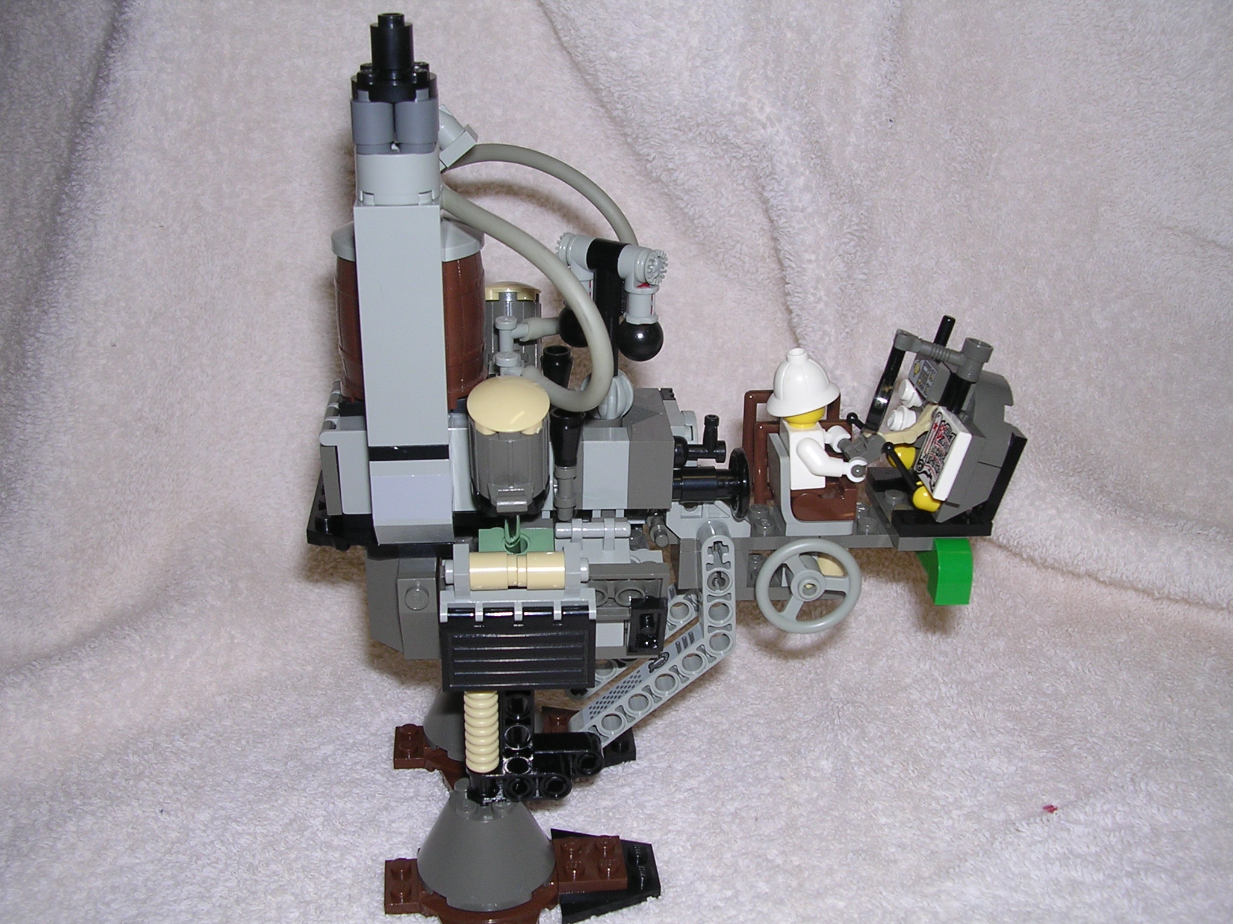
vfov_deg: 35.1
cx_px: 616
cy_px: 462
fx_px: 1460
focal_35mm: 41
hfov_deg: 45.8
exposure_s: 1/60.1
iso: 100
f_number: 2.9
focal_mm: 6.2
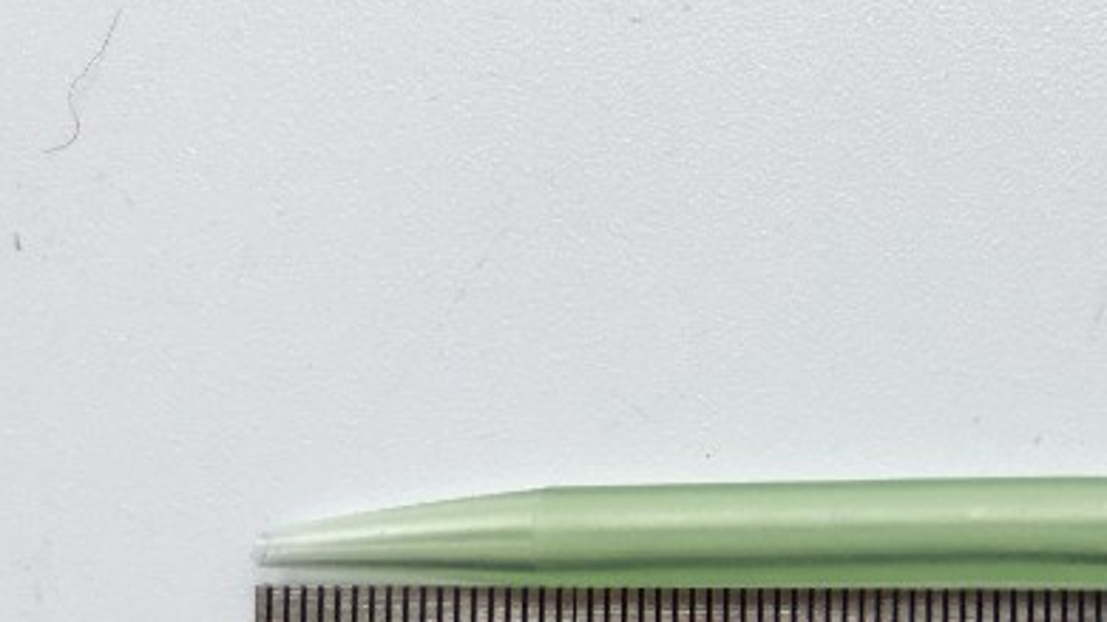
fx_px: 2377
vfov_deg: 14.9
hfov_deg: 24.2
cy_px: 369
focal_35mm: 81
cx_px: 1277
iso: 25
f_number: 2.2
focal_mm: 4.15
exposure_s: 1/126
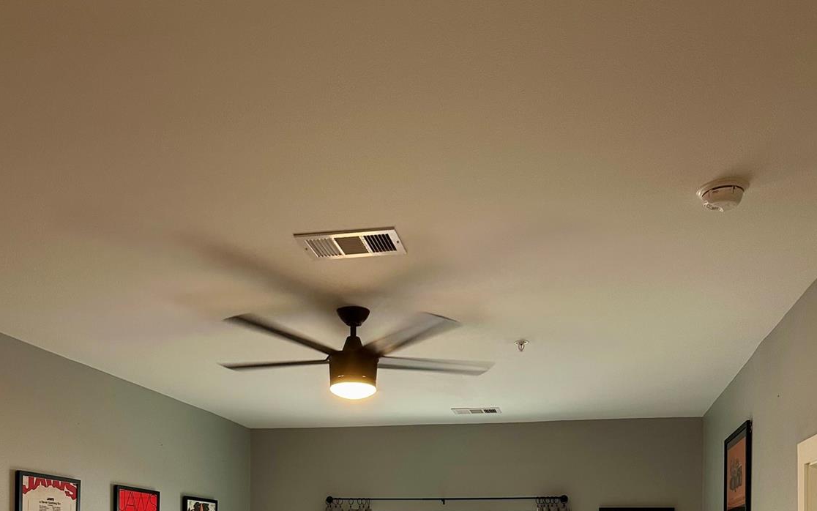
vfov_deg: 32.3
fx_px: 779
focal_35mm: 35
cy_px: 551
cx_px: 408
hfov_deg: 55.3
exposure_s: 1/60
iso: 160
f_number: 1.78
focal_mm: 6.86
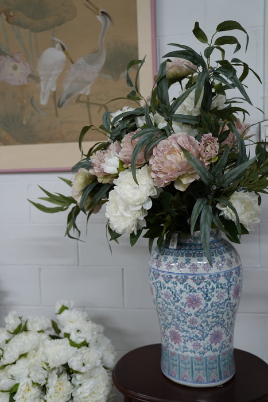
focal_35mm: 39
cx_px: 134
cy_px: 201
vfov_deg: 49.5
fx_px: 435
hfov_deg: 34.2
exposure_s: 1/125
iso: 640
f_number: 2.8
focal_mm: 39
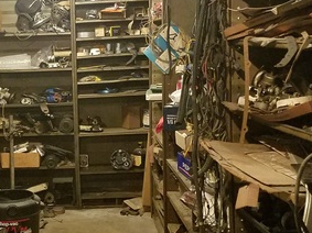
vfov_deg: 20.7
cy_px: 129
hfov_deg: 26.9
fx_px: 640
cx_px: 60
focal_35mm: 71
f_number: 1.7
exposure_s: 1/10
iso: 640
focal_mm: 4.2
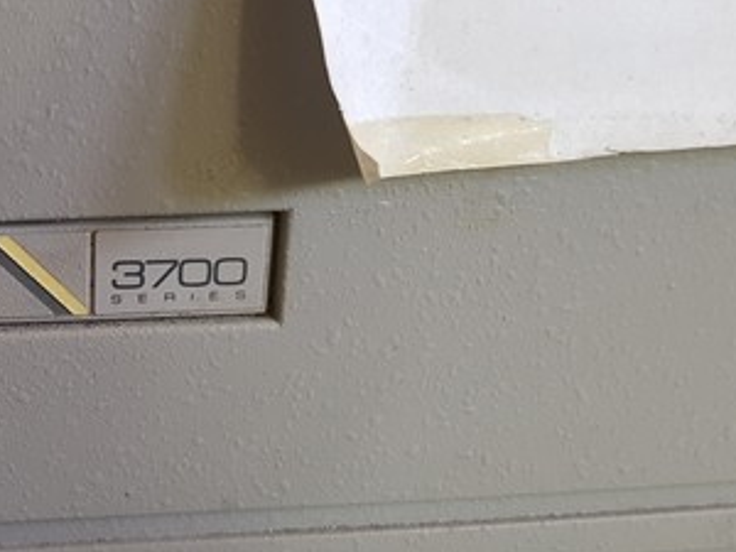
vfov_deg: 27.9
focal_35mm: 52
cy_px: 348
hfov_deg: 33.9
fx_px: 1106
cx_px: 17
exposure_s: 1/25
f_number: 1.7
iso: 250
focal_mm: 4.2
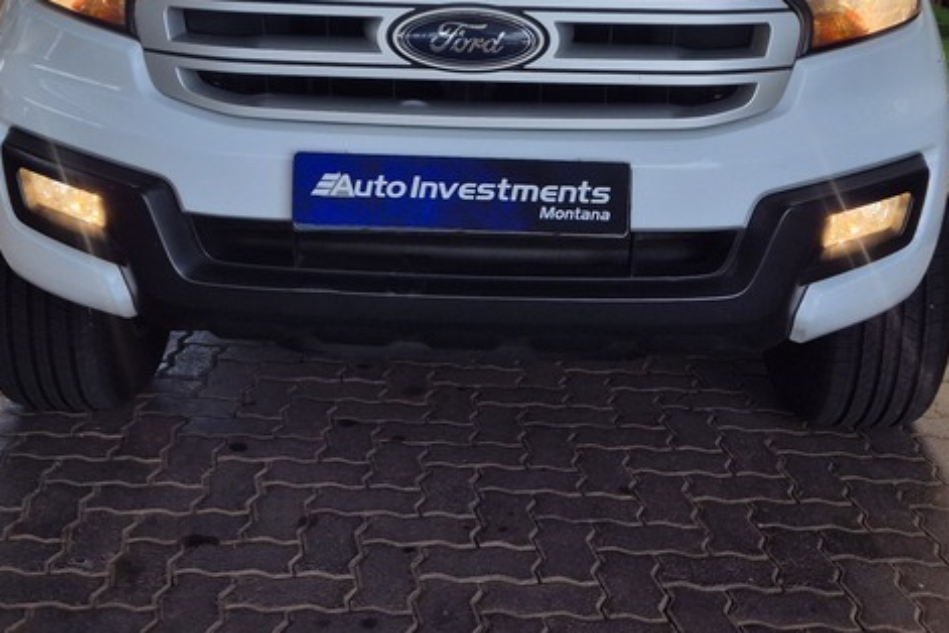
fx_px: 1371
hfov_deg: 38.2
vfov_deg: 23.9
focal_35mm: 52
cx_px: 486
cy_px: -105
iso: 25
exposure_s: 1/1160
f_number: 1.8
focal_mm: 5.4
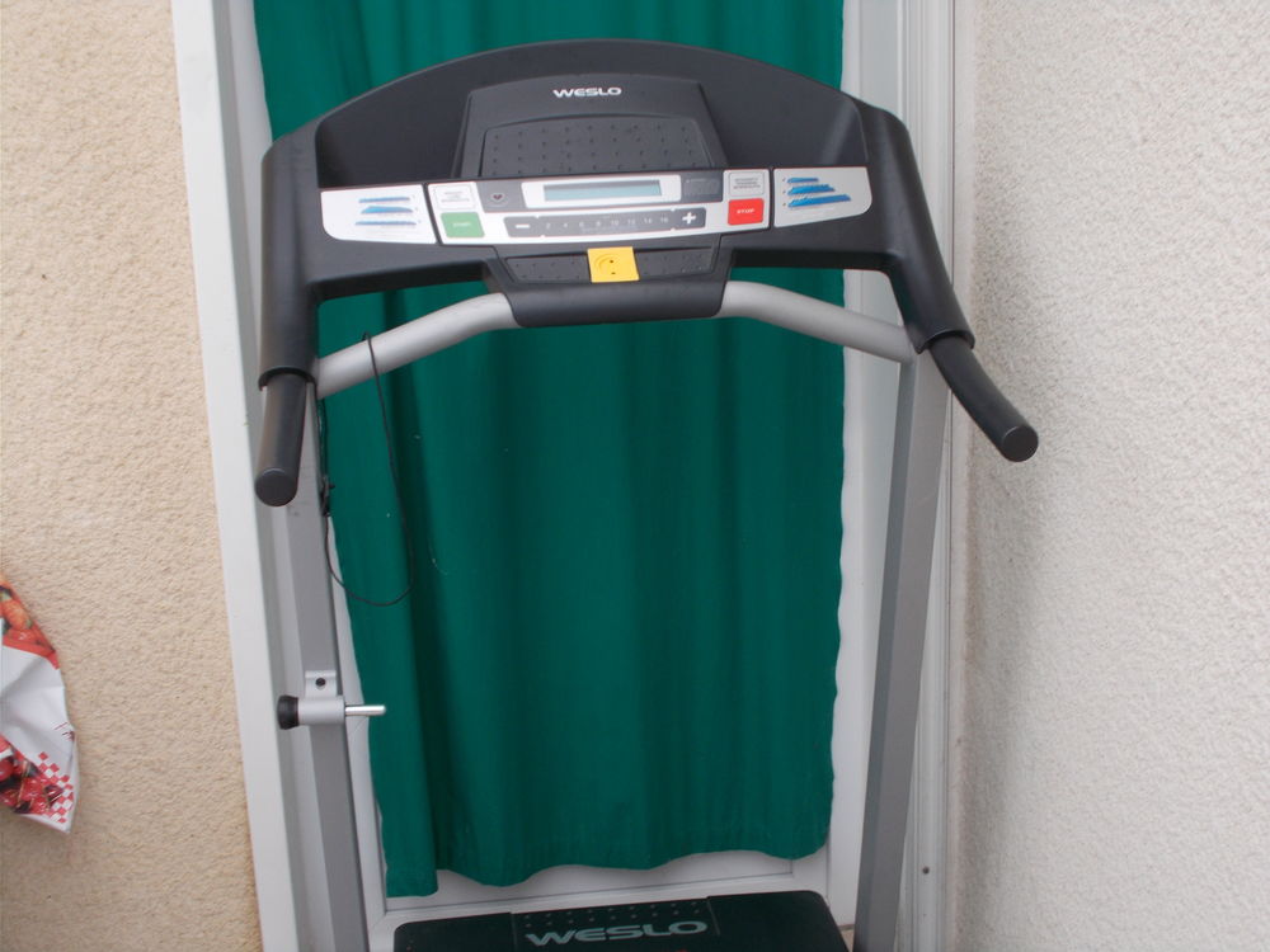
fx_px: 1834
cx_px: 635
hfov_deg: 38.2
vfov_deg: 29.1
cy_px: 476
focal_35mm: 50
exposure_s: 1/30
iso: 80
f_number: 4.5
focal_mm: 9
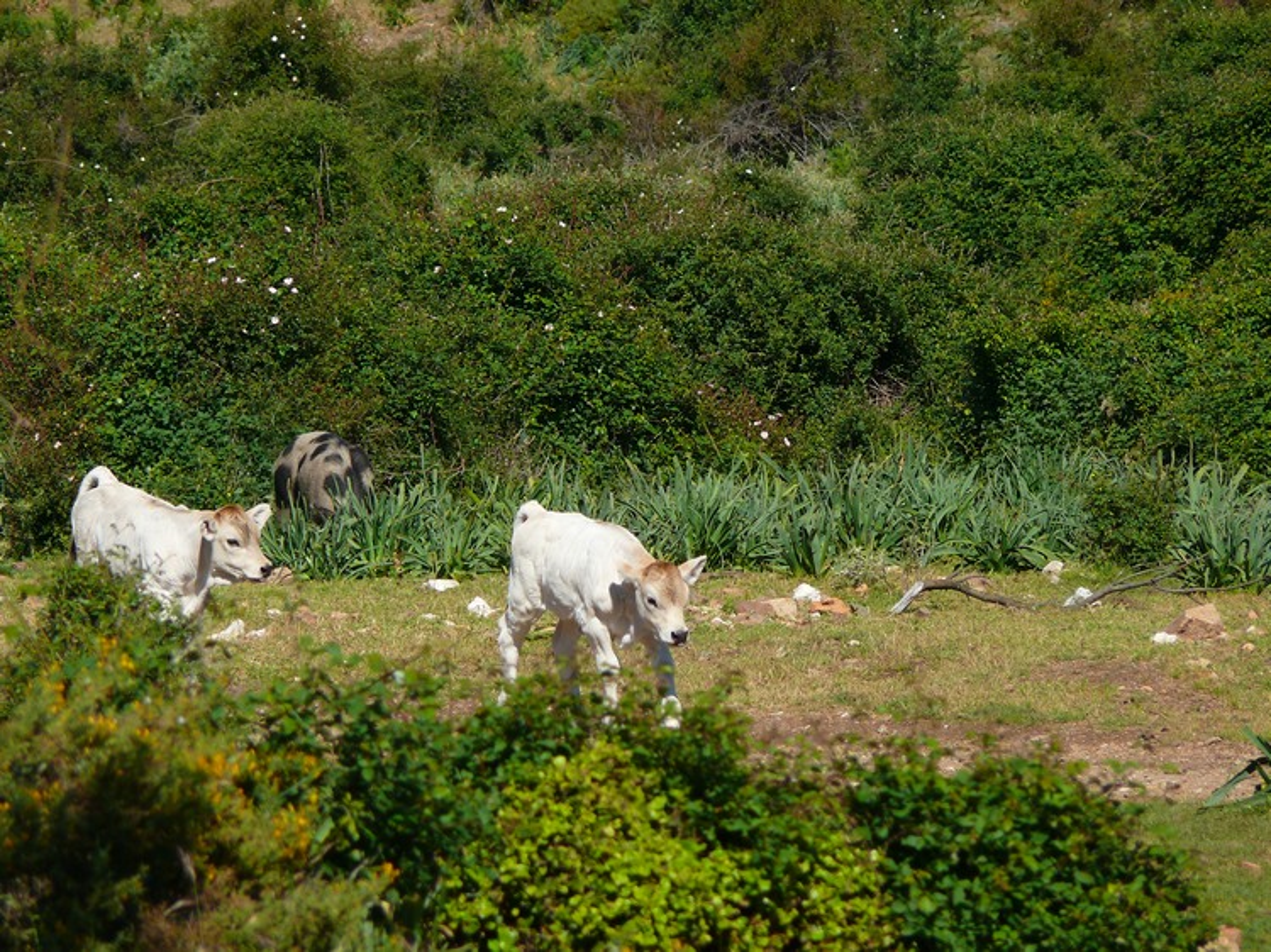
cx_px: 636
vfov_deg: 3.5
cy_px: 476
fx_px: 15416
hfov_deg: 4.7
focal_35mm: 420
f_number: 5
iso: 100
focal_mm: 88.8
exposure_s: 1/250
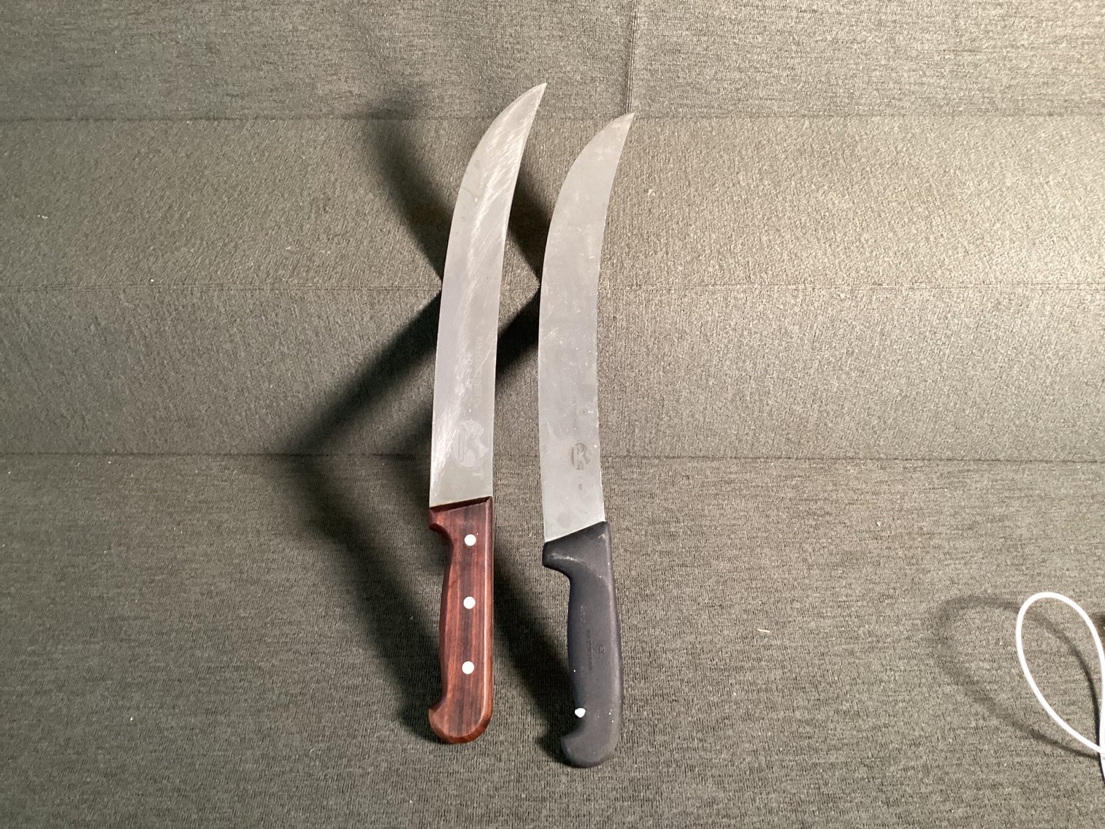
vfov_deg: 45.4
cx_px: 552
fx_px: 990
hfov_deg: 58.3
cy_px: 414
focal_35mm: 31
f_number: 2.4
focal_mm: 3.3
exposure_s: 1/33
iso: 320
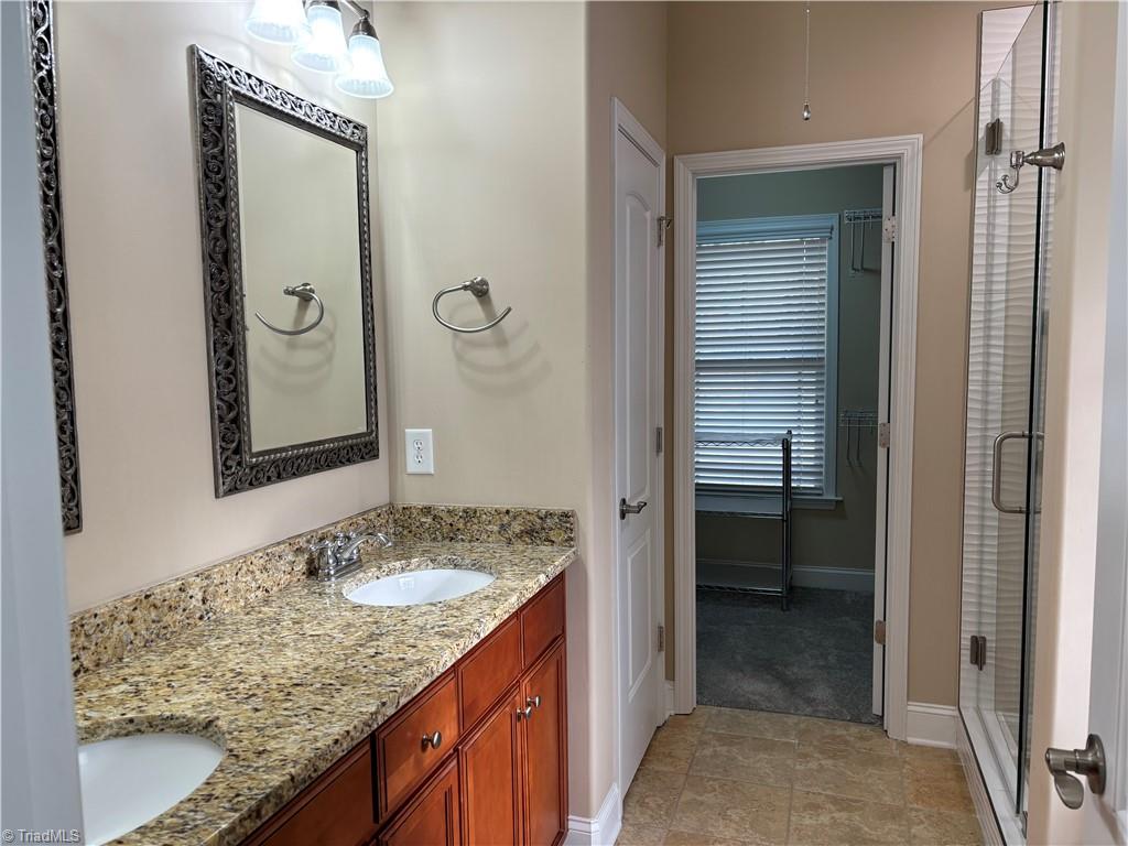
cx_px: 564
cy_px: 423
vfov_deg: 53.1
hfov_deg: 67.3
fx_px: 847
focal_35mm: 26
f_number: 1.6
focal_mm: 5.96
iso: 64
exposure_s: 1/120
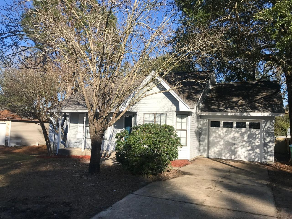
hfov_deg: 63.4
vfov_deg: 49.7
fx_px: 236
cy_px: 110
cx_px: 146
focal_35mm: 28
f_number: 1.8
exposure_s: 1/1880
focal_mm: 3.99
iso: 20
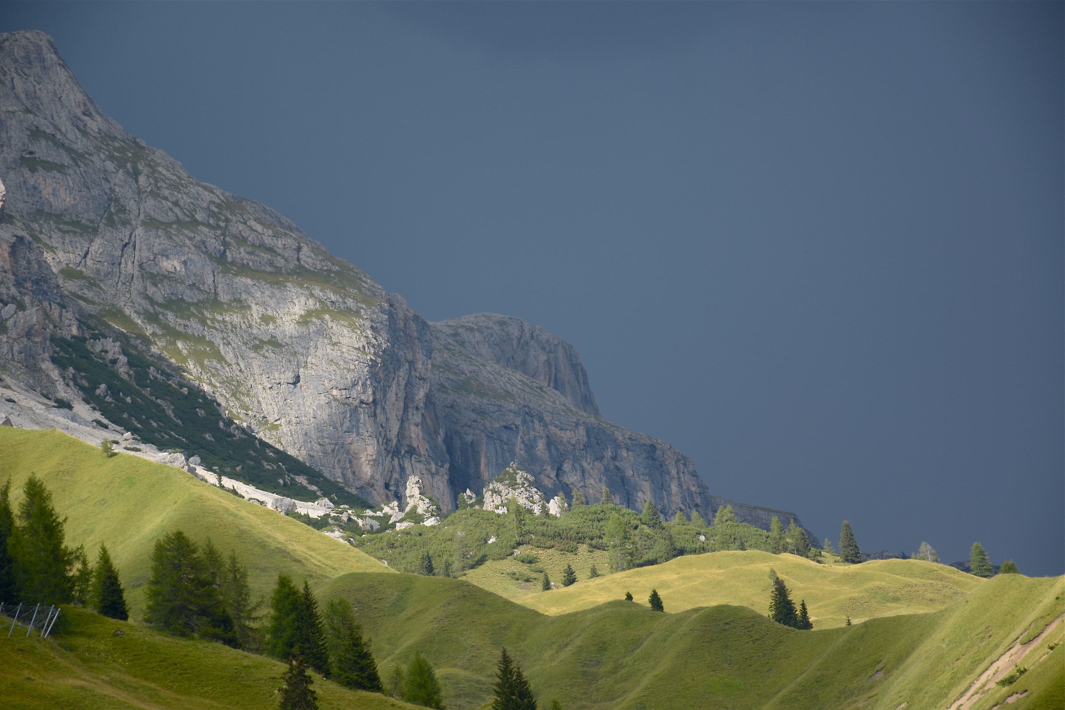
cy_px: 355
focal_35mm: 135
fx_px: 3993
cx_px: 532
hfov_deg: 15.2
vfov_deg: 10.2
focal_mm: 90
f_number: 5.3
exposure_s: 1/320
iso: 110
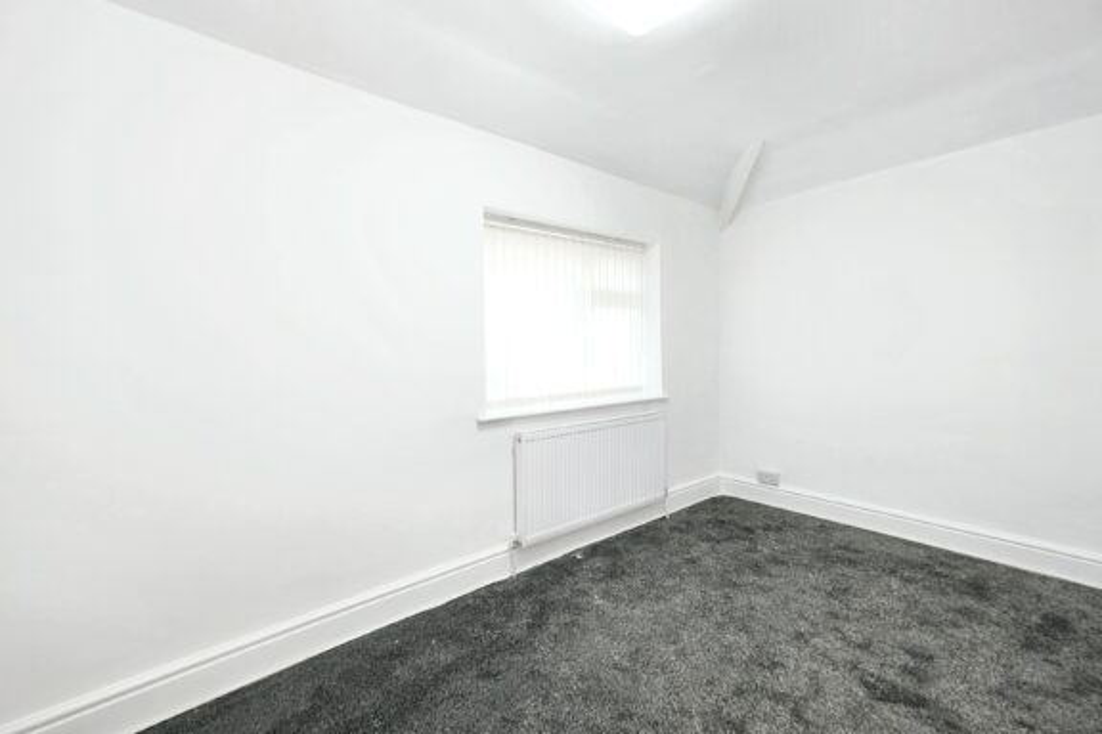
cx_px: 551
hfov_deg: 100.4
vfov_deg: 77.3
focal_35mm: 15
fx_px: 459
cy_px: 367
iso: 800
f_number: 4
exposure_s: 1/58
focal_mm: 10
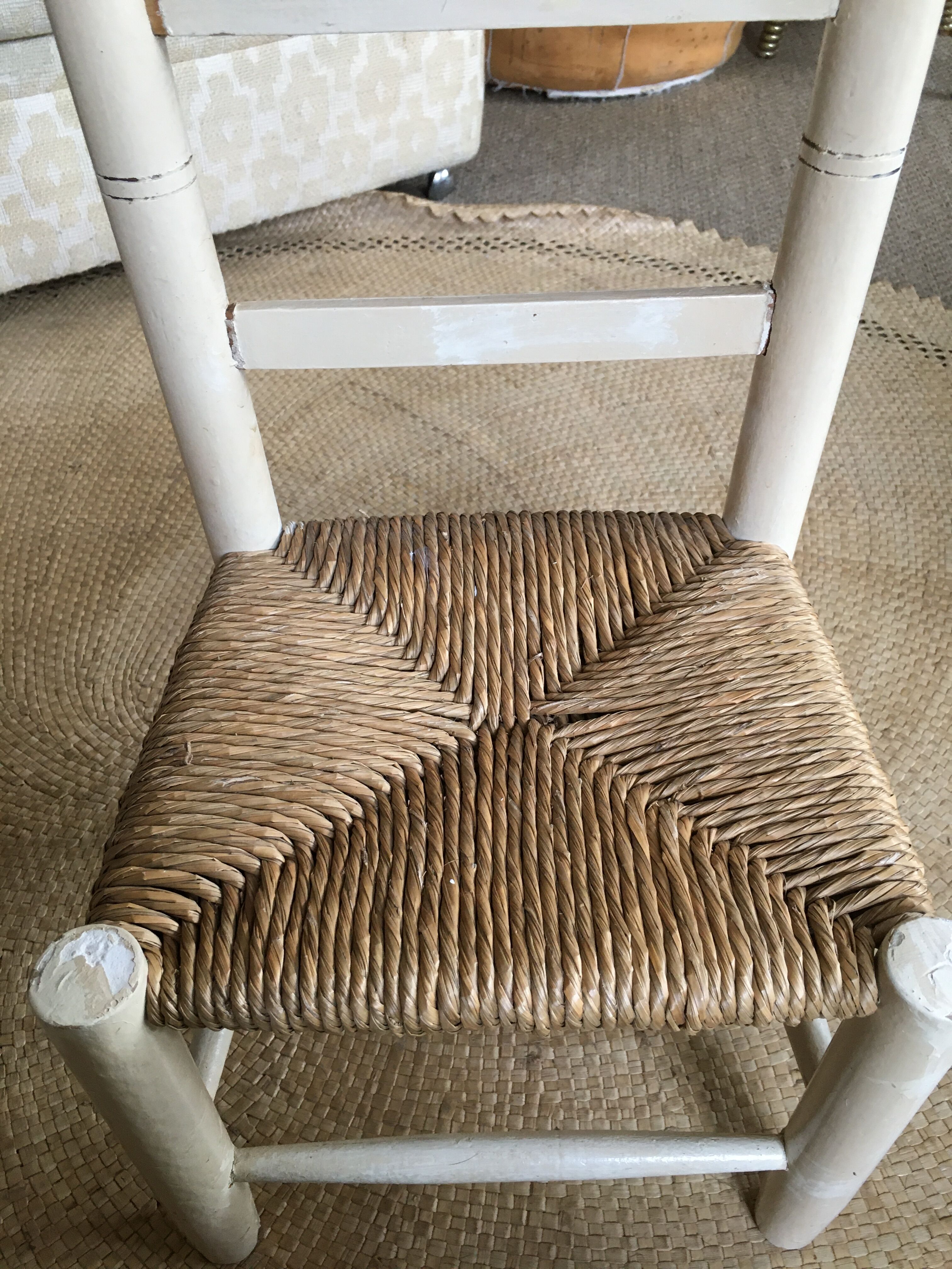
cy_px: 634
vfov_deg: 61.7
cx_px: 476
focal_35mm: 29
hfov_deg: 48.2
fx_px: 1063
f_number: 2.2
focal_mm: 4.15
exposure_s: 1/33
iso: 100
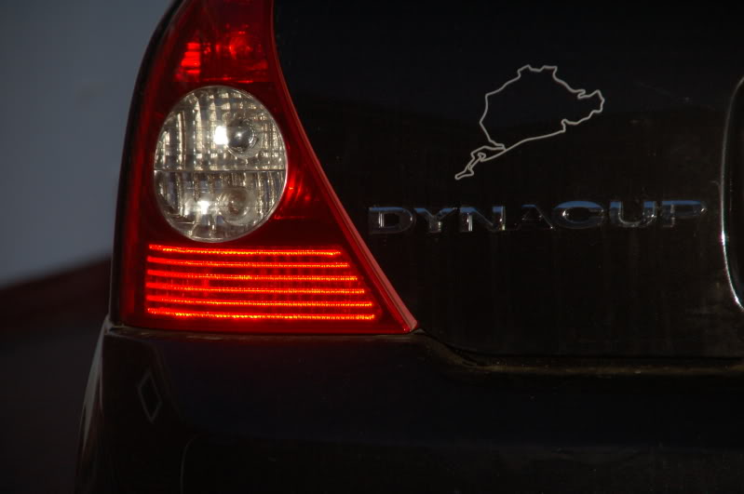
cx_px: 372
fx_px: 3592
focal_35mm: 174
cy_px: 247
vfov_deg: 7.9
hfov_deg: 11.8
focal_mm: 116
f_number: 6
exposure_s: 1/60
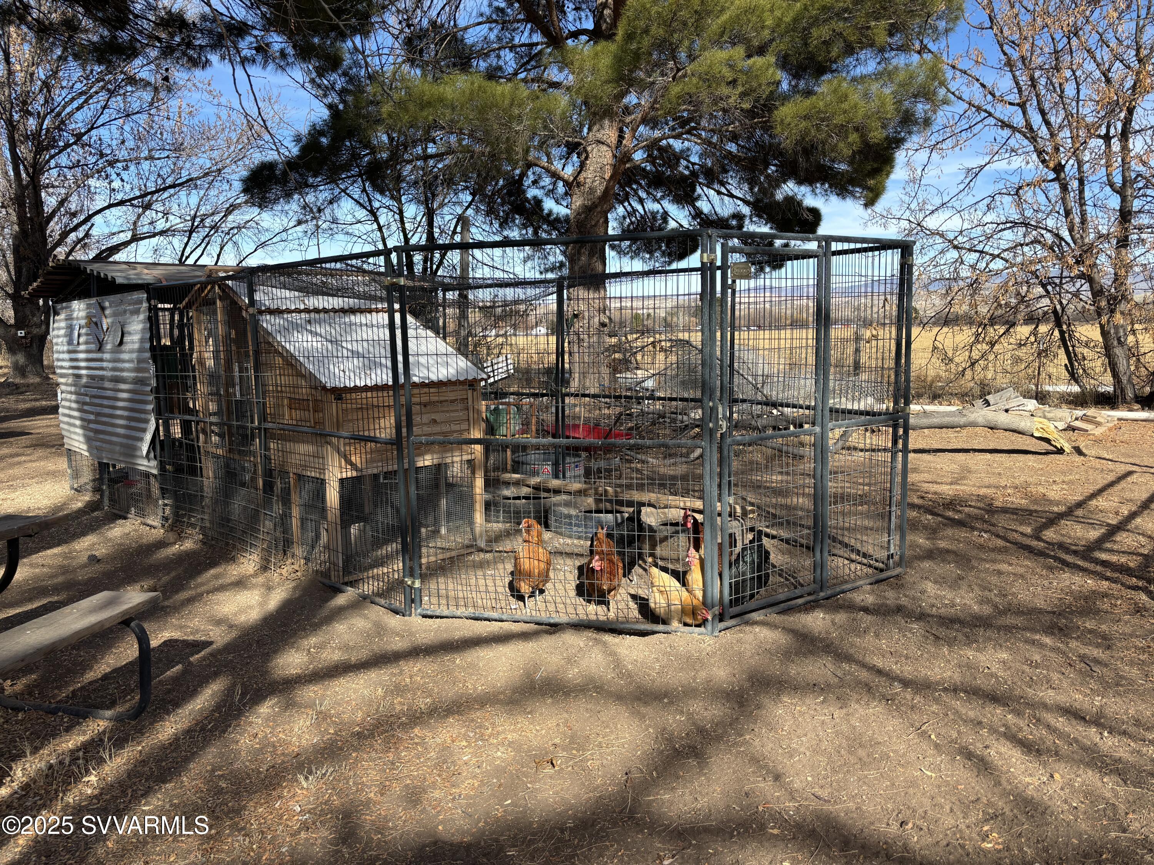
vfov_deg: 53.1
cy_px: 432
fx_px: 867
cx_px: 577
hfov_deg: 67.3
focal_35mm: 26
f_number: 1.6
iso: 50
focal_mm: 5.96
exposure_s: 1/1695
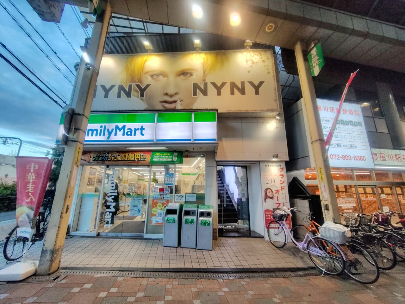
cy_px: 152
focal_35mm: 13
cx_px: 202
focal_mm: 2.16
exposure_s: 1/120
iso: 353
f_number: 2.2
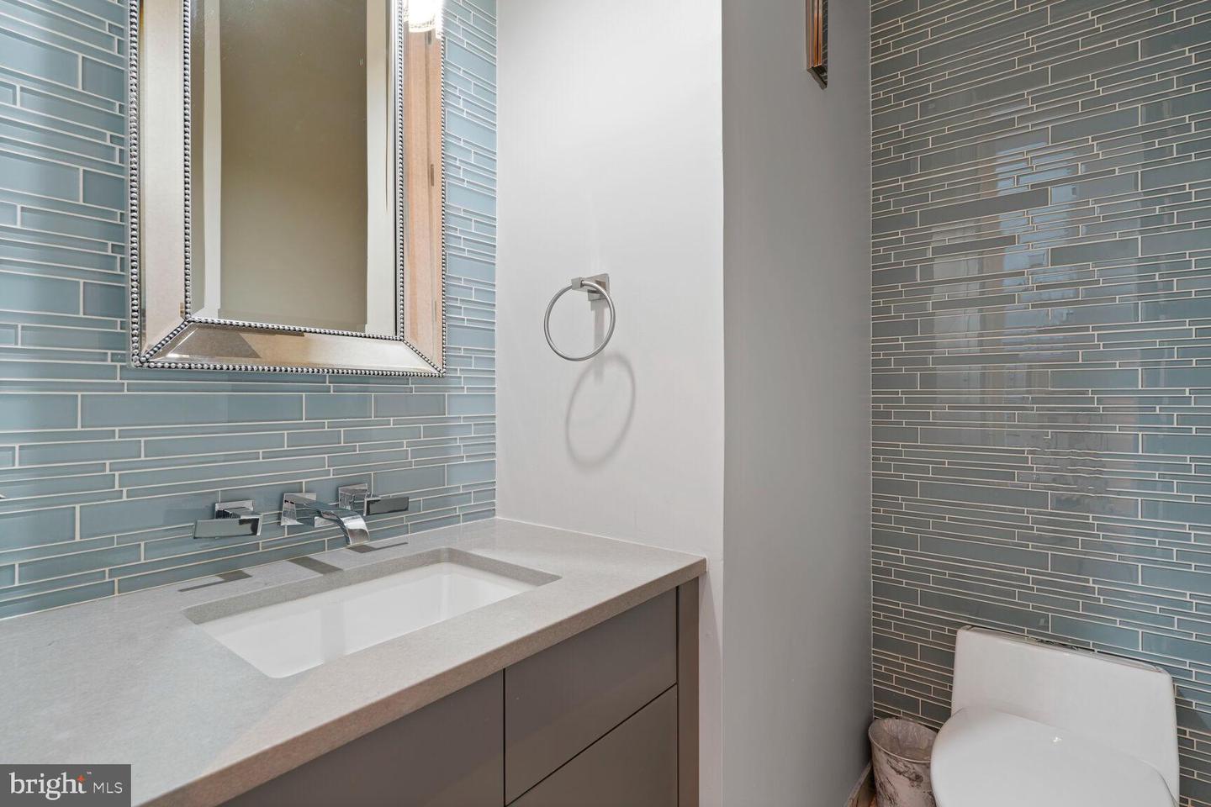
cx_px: 606
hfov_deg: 91.6
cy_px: 404
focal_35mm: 18
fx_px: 589
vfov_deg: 68.9
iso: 200
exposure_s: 1.3
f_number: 8
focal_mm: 17.5
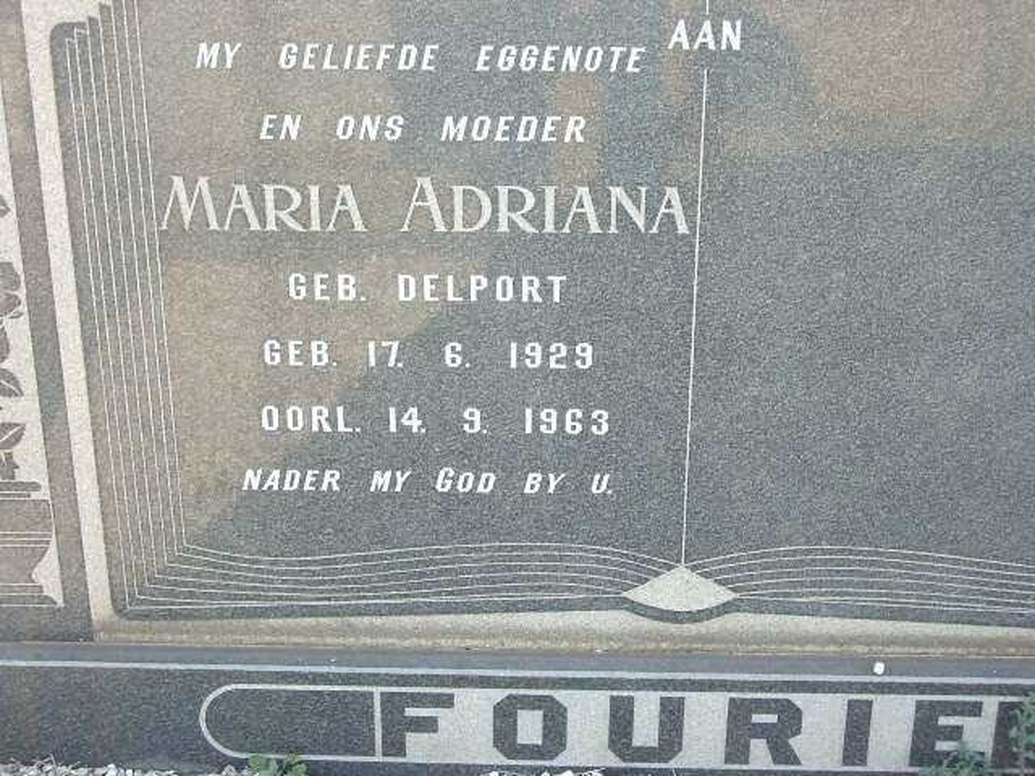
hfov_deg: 31.2
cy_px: 388
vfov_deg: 23.7
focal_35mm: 62
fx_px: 1854
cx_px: 518
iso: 100
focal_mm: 10.2
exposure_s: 1/50
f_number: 3.5
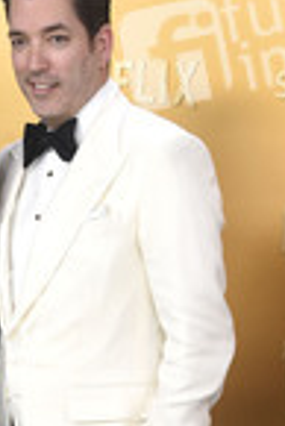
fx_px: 1694
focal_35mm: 143
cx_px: 4
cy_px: 482
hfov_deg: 9.6
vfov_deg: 14.0
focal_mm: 52
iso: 2500
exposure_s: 1/250
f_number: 5
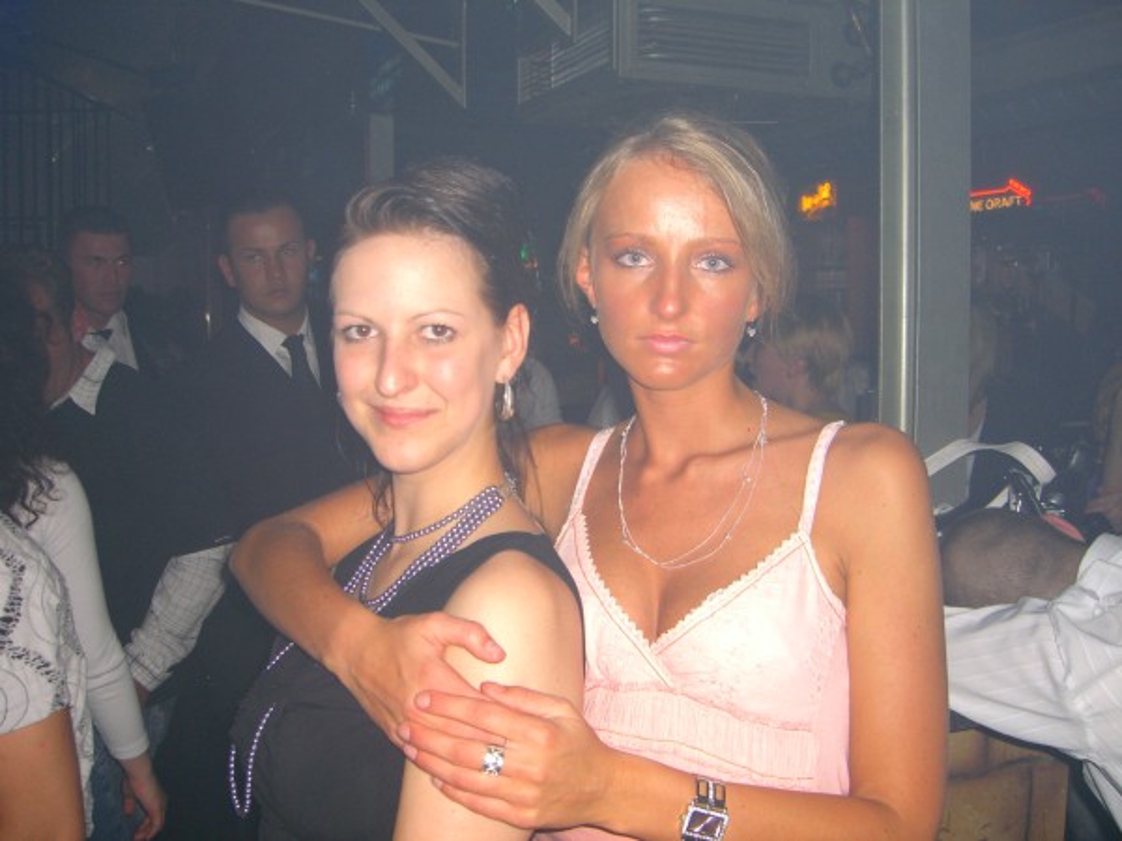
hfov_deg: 49.0
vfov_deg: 37.7
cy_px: 420
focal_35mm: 38
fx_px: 1232
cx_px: 561
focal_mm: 7.9
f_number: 2.8
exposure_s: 1/60
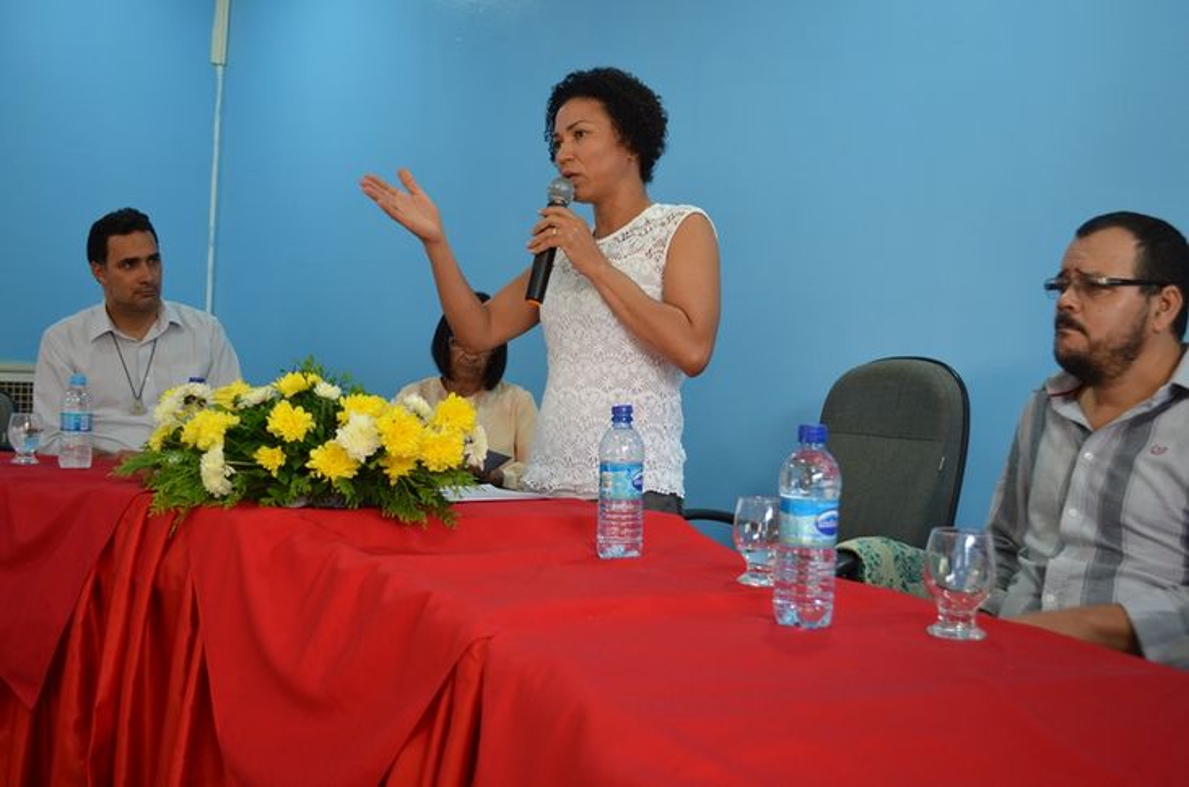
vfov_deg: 34.1
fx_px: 1285
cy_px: 394
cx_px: 594
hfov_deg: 49.6
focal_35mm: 39
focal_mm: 26
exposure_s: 1/60
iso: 560
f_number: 4.2
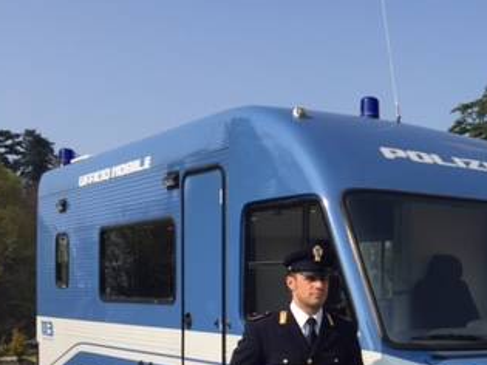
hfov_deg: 30.6
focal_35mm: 59
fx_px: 830
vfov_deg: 24.3
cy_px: 312
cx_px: 476
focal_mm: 4.15
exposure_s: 1/1883
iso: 32
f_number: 2.2
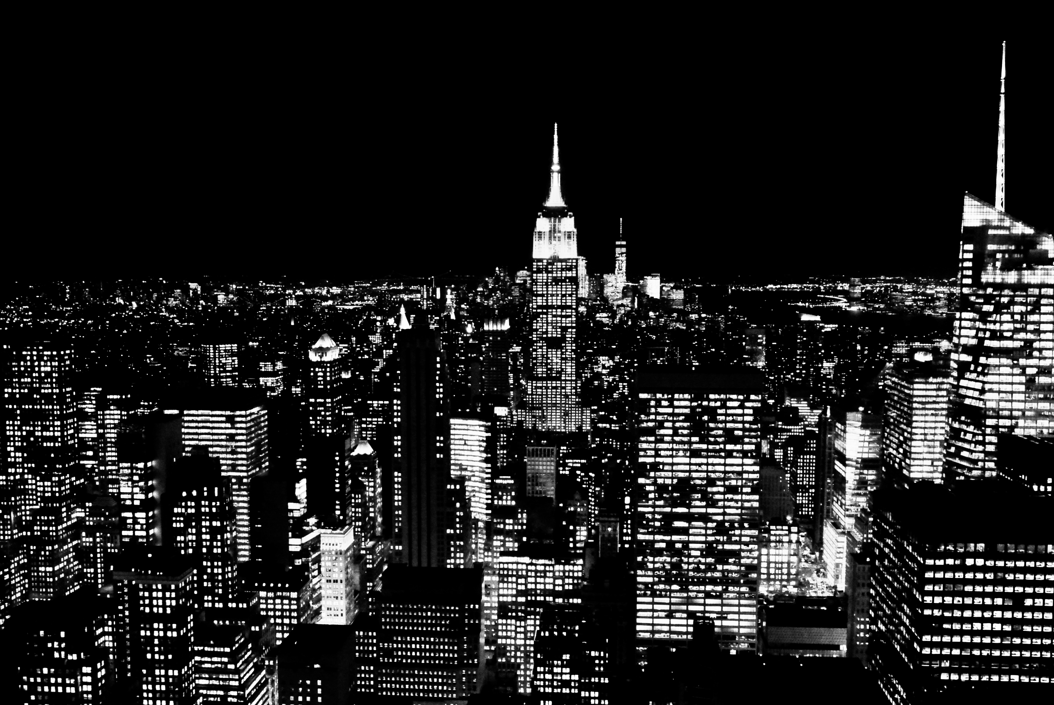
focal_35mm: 33
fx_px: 967
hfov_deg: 57.2
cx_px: 527
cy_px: 352
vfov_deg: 40.1
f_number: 3.8
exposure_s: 1/60
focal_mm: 12.5
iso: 6400
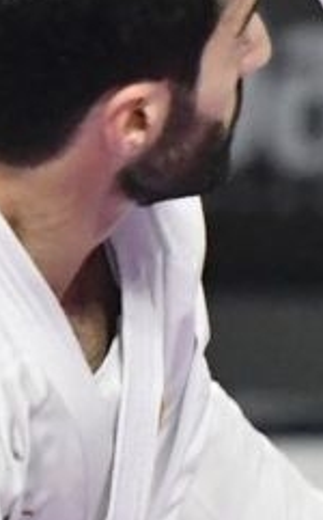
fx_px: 32308
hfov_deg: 0.6
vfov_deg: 0.9
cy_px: 106
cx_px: 297
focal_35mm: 2287
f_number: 2.8
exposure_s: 1/1000
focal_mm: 200
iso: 2000
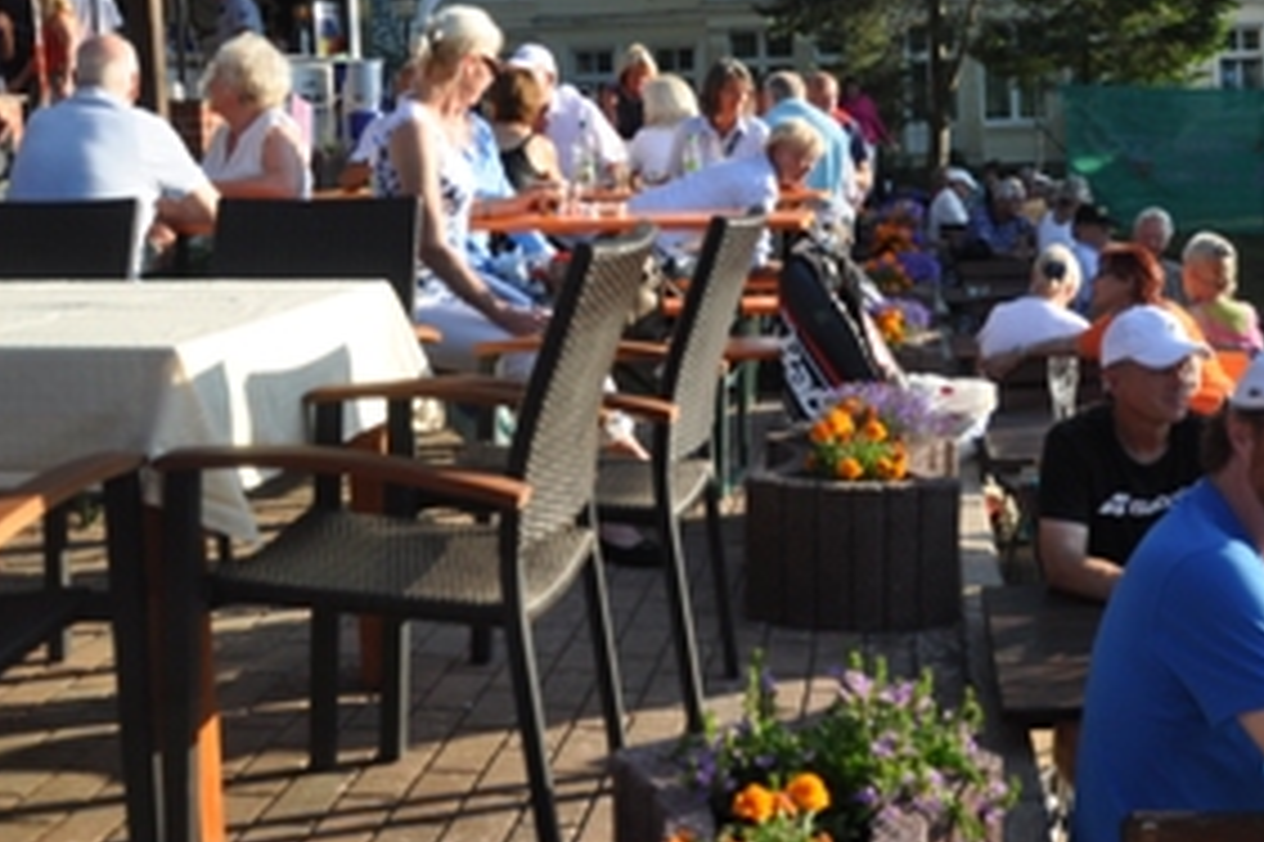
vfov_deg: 30.8
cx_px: 814
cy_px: 257
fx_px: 1509
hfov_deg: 45.0
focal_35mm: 43
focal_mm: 18
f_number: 4.5
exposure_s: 1/1000
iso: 400
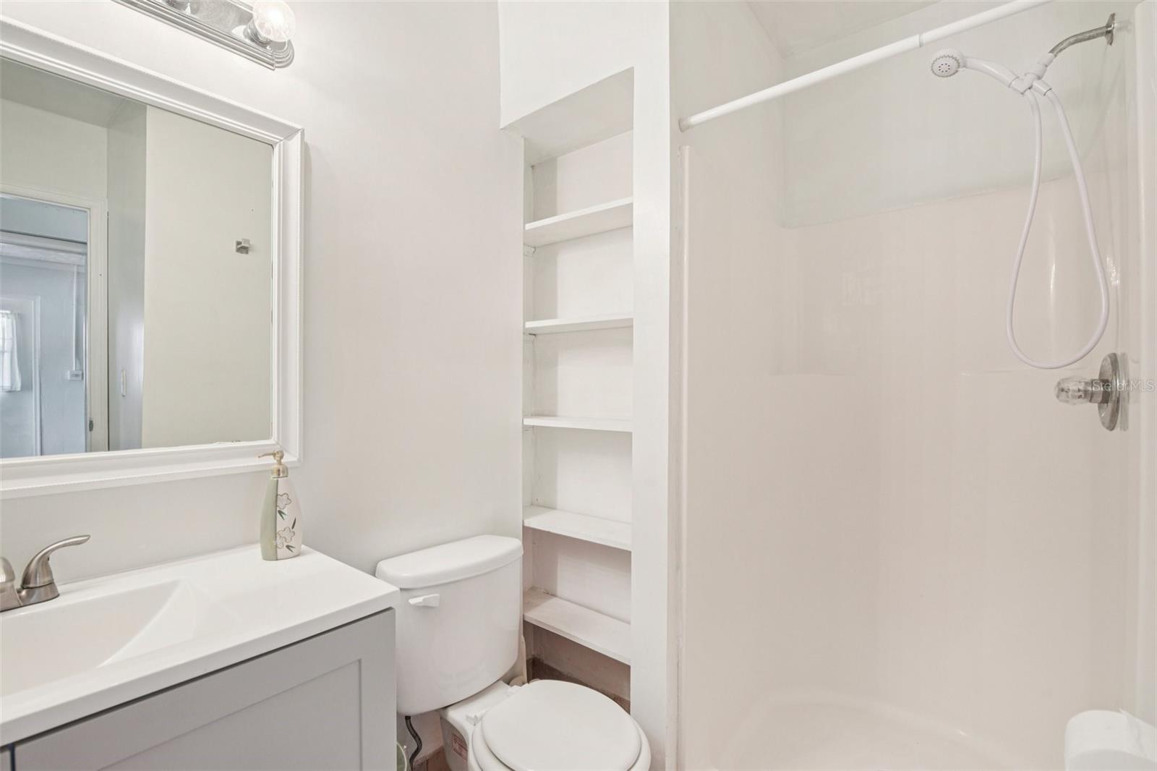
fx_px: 514
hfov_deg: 96.7
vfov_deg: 73.7
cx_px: 578
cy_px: 386
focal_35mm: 16
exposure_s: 1/40
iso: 400
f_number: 8
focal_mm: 16
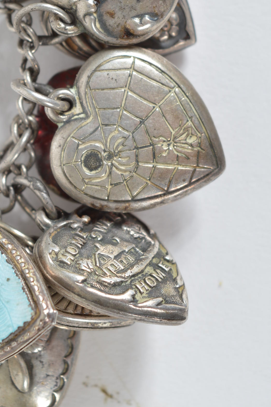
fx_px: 1662
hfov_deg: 9.3
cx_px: 39
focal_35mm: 147
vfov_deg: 14.0
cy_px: 137
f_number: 9
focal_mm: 55
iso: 100
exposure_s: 1/125
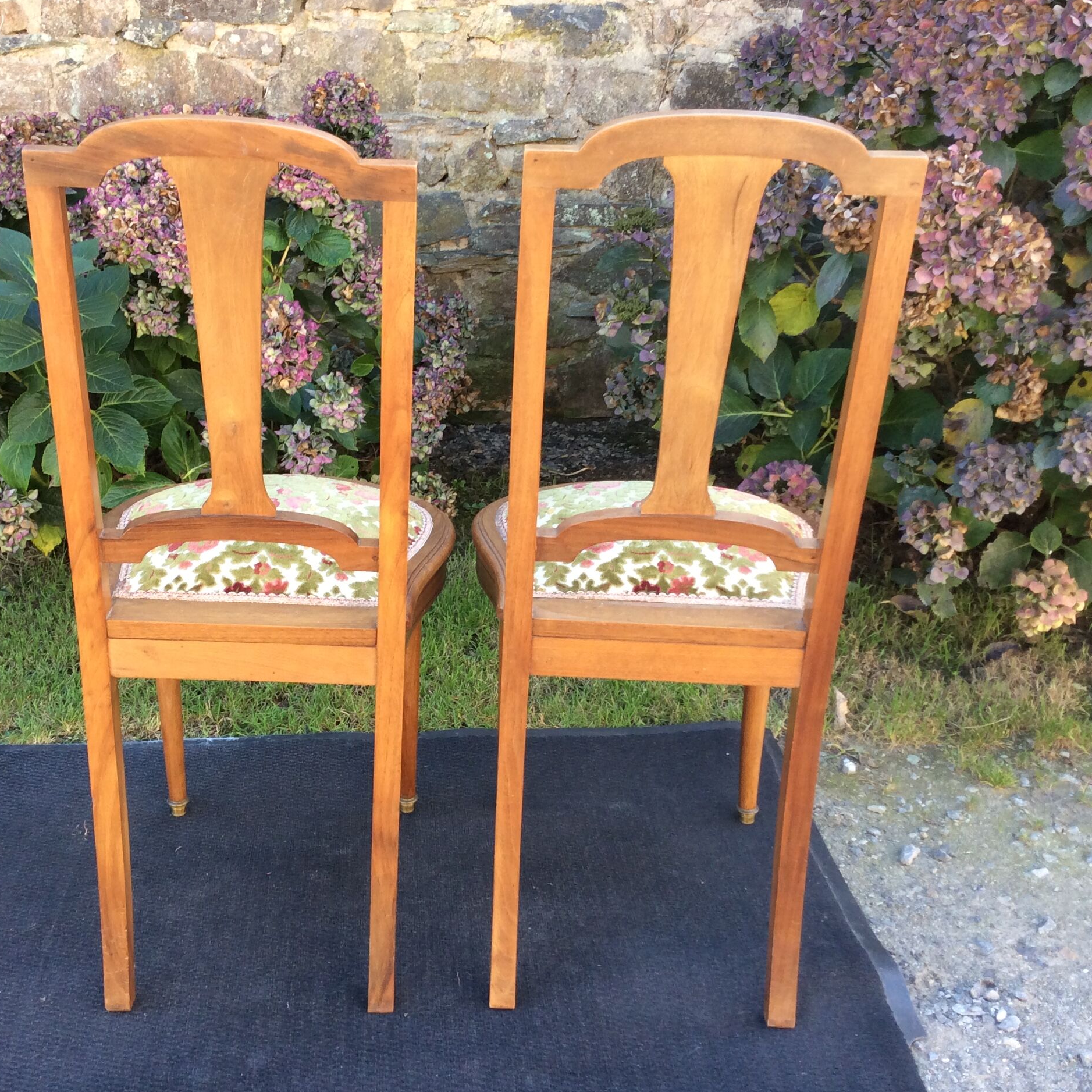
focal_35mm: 39
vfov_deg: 42.8
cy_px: 561
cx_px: 422
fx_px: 1392
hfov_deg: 42.6
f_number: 2.4
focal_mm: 3.3
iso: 50
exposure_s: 1/100
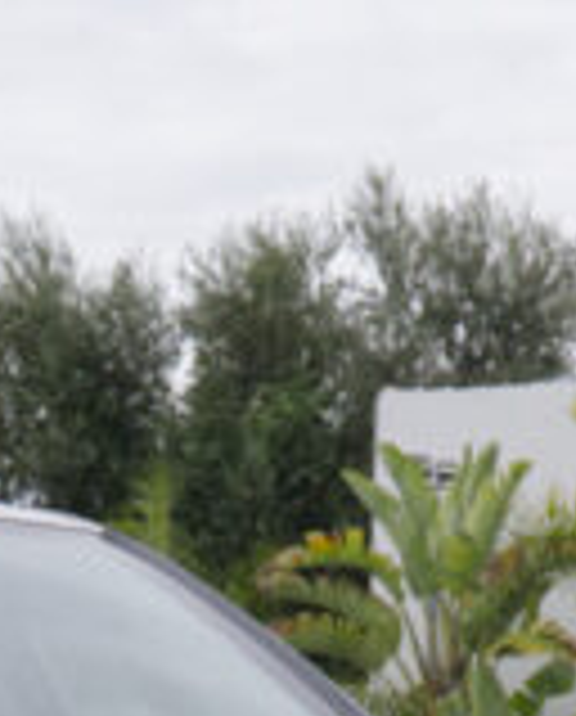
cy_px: 1497
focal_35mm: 205
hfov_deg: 7.5
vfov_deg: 8.8
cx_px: -140
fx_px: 4352
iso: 160
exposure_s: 1/160
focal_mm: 22.8
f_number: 9
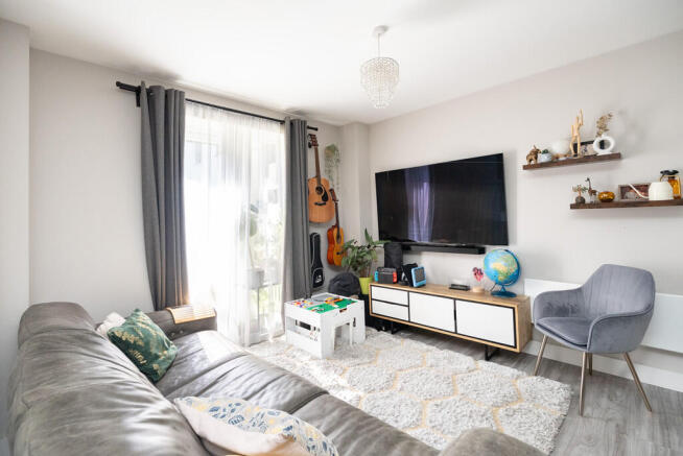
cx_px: 342
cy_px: 228
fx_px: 304
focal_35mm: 16
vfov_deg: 73.8
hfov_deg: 96.7
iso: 1000
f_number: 7.1
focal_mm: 16
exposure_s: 1/160
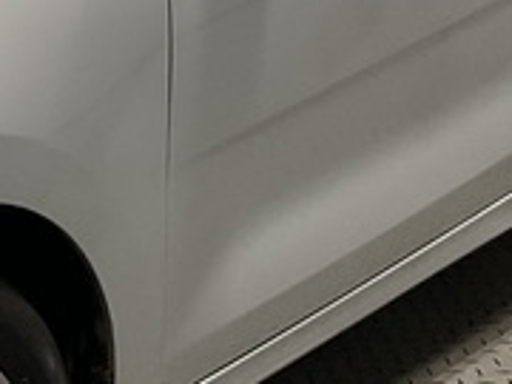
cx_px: -250
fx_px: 2293
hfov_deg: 12.2
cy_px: 80
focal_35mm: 155
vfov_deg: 9.6
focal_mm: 3
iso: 40
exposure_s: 1/60
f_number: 1.8
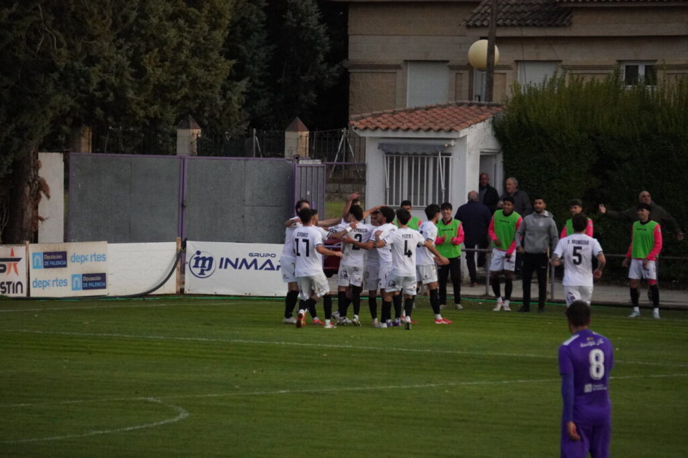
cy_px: 229
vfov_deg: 4.4
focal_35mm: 315
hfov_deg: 6.5
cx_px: 344
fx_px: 6015
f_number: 6.3
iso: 6400
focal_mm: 210
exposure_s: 1/2500
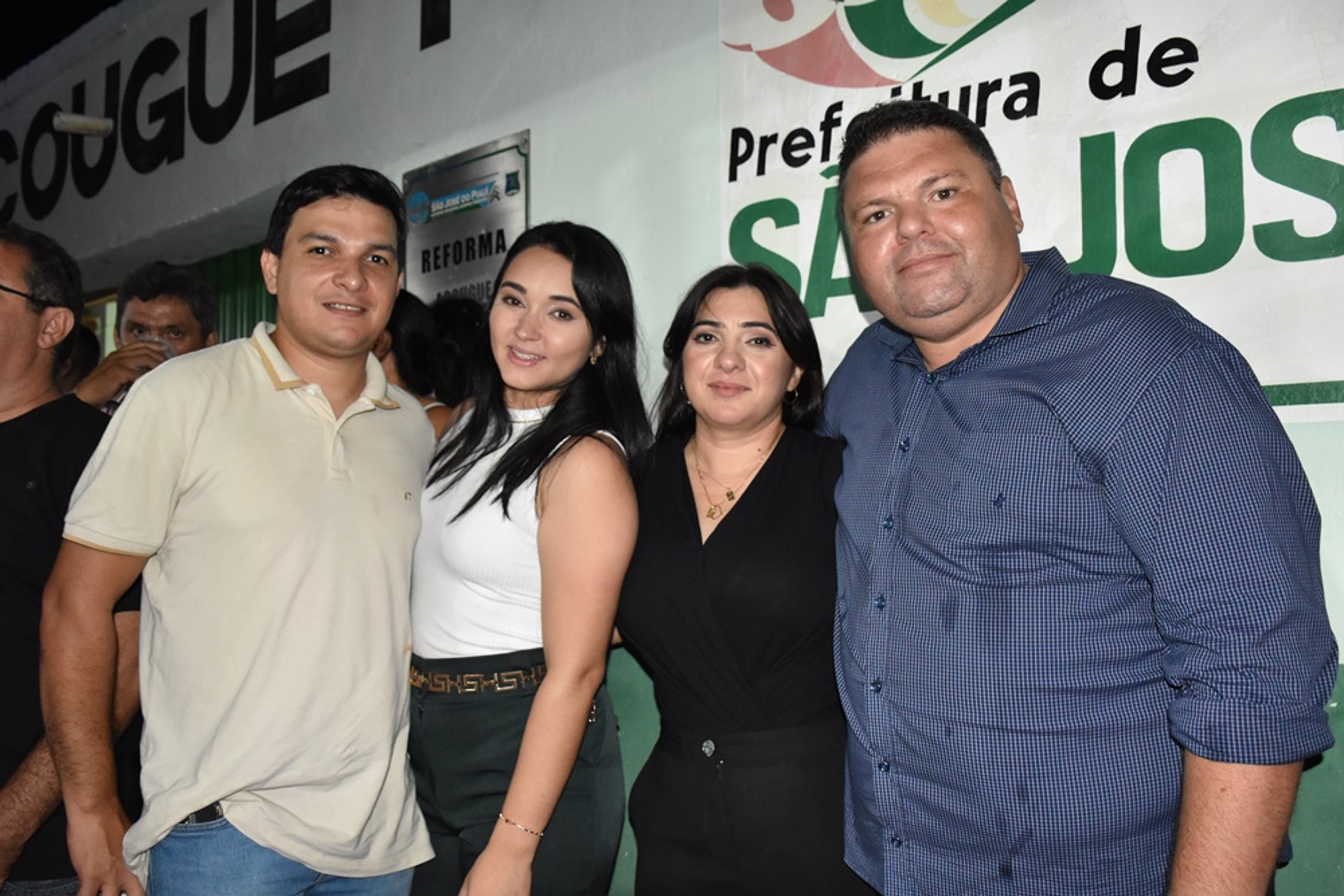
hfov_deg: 61.9
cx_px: 672
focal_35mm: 30
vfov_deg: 43.6
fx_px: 1120
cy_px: 448
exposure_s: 1/100
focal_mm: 20
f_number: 4.5
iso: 2500
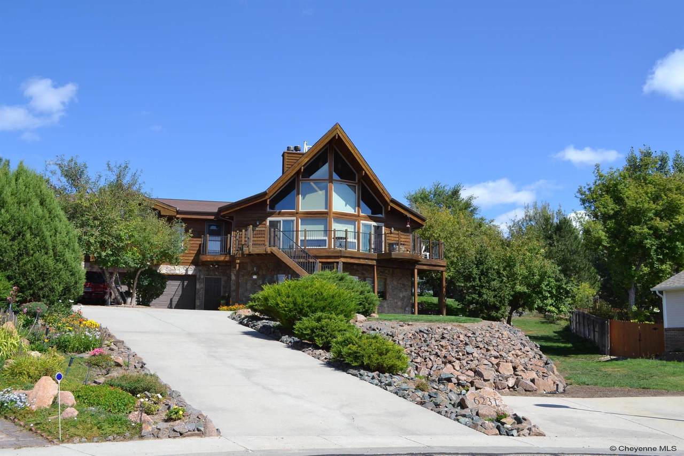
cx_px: 342
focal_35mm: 36
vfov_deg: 36.9
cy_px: 228
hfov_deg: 53.1
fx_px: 684
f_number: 8
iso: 100
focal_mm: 24
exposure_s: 1/250
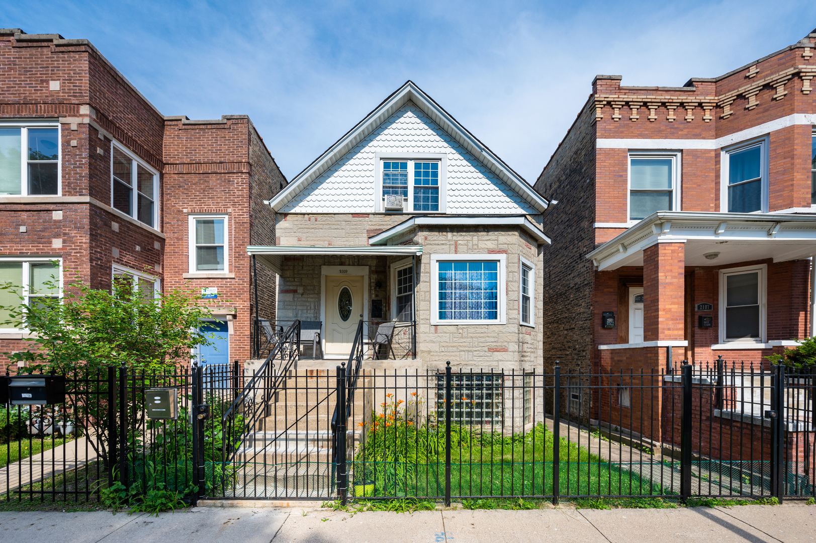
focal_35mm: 16
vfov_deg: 75.4
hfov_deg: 98.6
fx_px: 351
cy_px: 272
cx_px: 408
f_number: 8
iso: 100
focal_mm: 15.5
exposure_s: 1/160
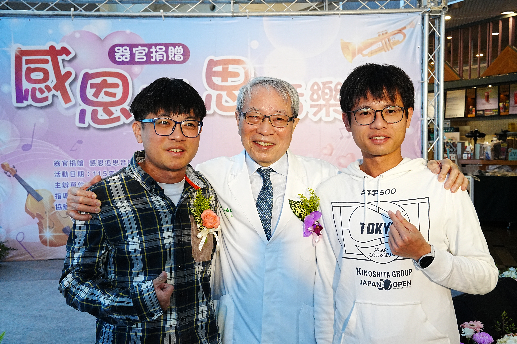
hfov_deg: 46.4
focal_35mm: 42
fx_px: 603
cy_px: 172
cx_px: 258
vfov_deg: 31.9
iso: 4000
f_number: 10
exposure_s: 1/160
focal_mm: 42
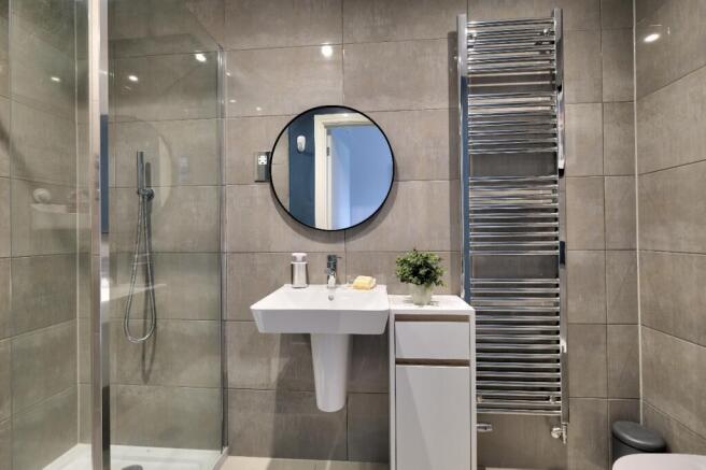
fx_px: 294
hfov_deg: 100.4
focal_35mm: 15
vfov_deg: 77.3
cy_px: 235
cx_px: 353
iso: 640
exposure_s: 1/15
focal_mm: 10
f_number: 4
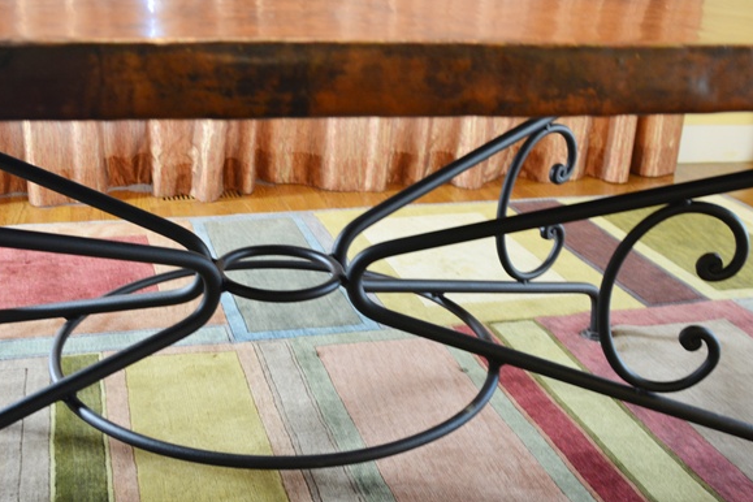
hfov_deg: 46.3
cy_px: 304
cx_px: 320
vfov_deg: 31.8
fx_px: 878
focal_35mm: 42
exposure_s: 1/30
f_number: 3.5
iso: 800
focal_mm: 18
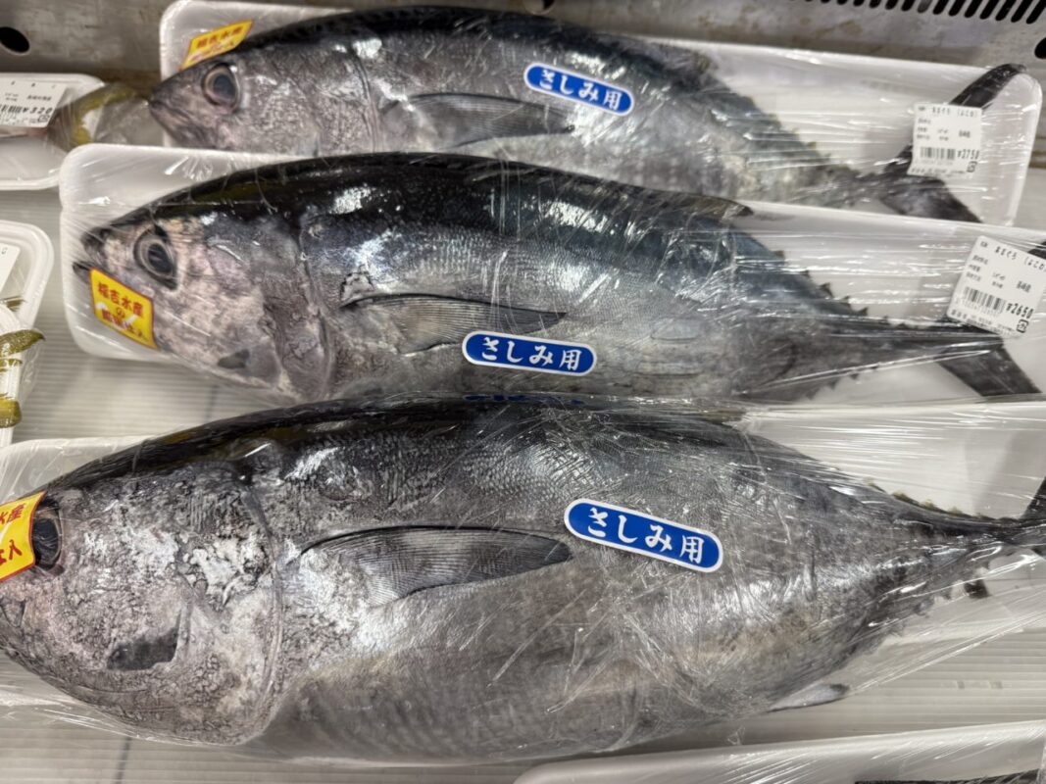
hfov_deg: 71.6
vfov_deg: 56.8
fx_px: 725
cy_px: 392
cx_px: 523
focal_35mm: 24
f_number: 1.78
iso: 160
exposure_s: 1/120
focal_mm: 6.76
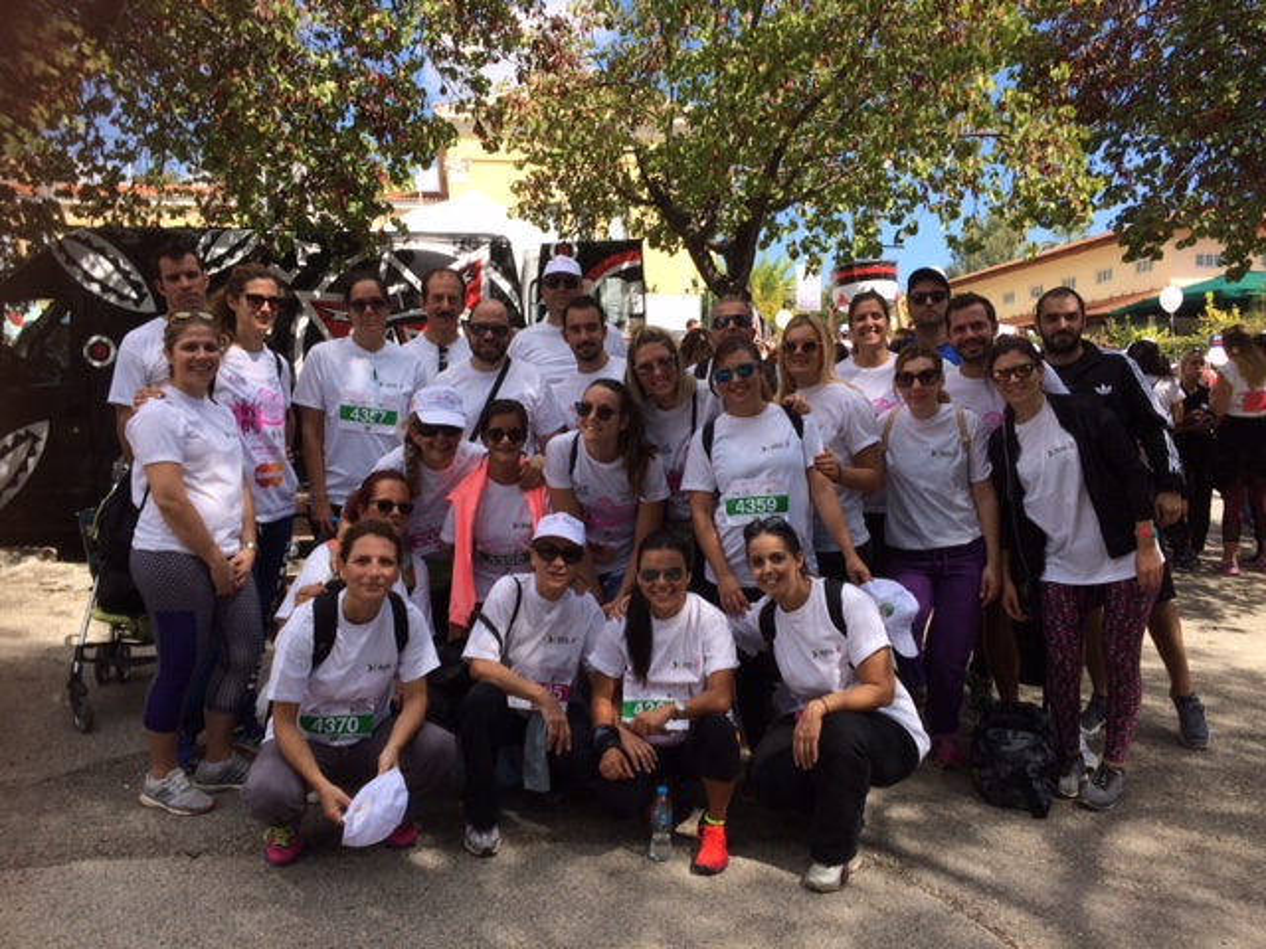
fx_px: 1061
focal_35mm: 29
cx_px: 633
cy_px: 474
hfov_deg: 61.7
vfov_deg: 48.2
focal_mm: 4.15
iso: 32
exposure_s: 1/1325
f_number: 2.2
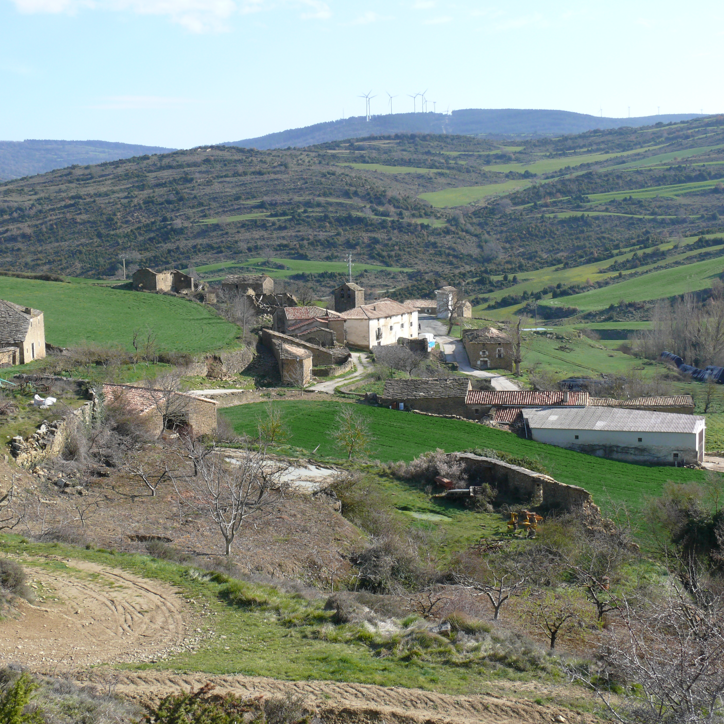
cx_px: 306
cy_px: 362
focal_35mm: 52
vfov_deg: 32.8
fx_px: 1230
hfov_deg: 32.7
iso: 100
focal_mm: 9.3
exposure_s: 1/250
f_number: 5.6
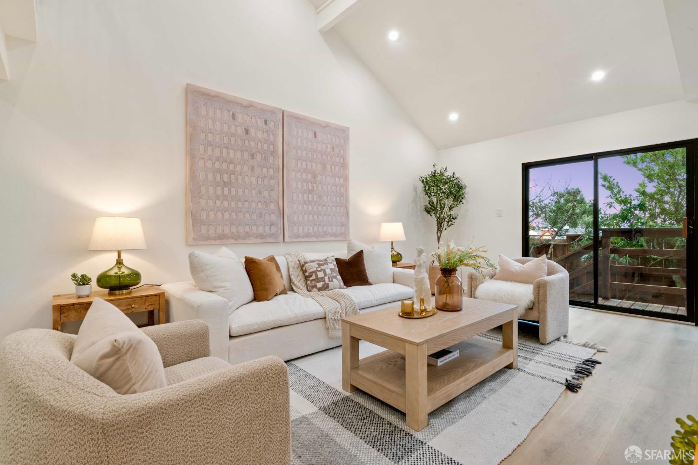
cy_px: 232
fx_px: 330
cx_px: 349
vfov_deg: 70.4
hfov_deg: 93.3
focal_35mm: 17
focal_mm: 17
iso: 400
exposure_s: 1/3
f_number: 13
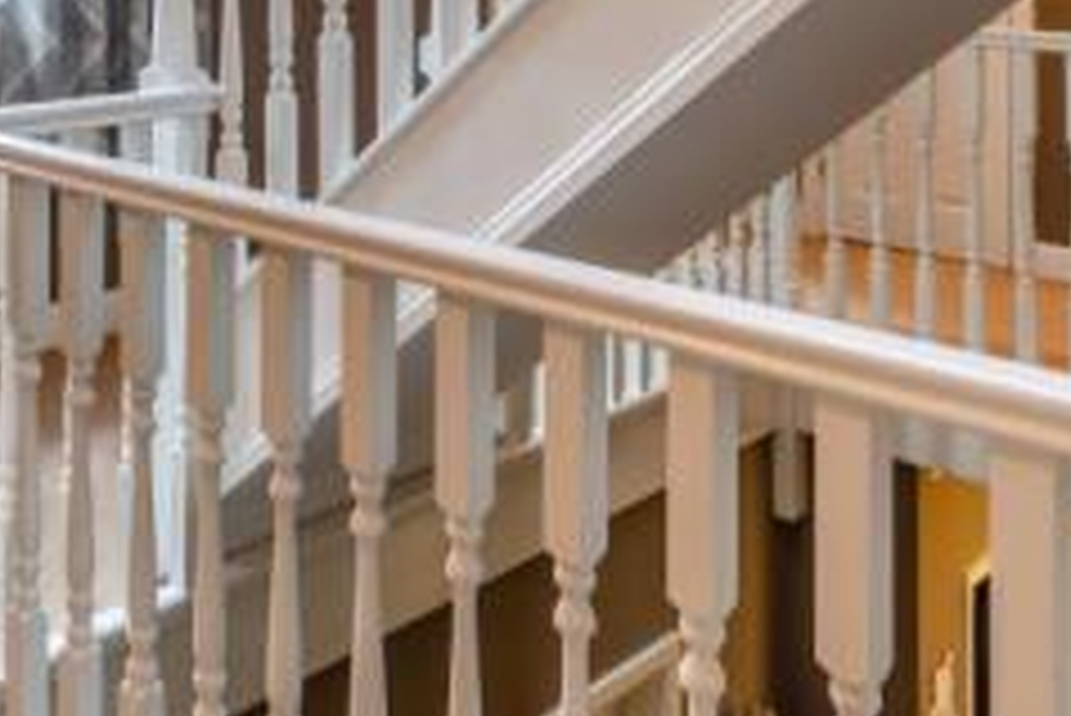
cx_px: 142
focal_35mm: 45
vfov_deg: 26.5
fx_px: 1351
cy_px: -137
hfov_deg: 40.5
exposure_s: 1/10
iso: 100
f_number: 8
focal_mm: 11
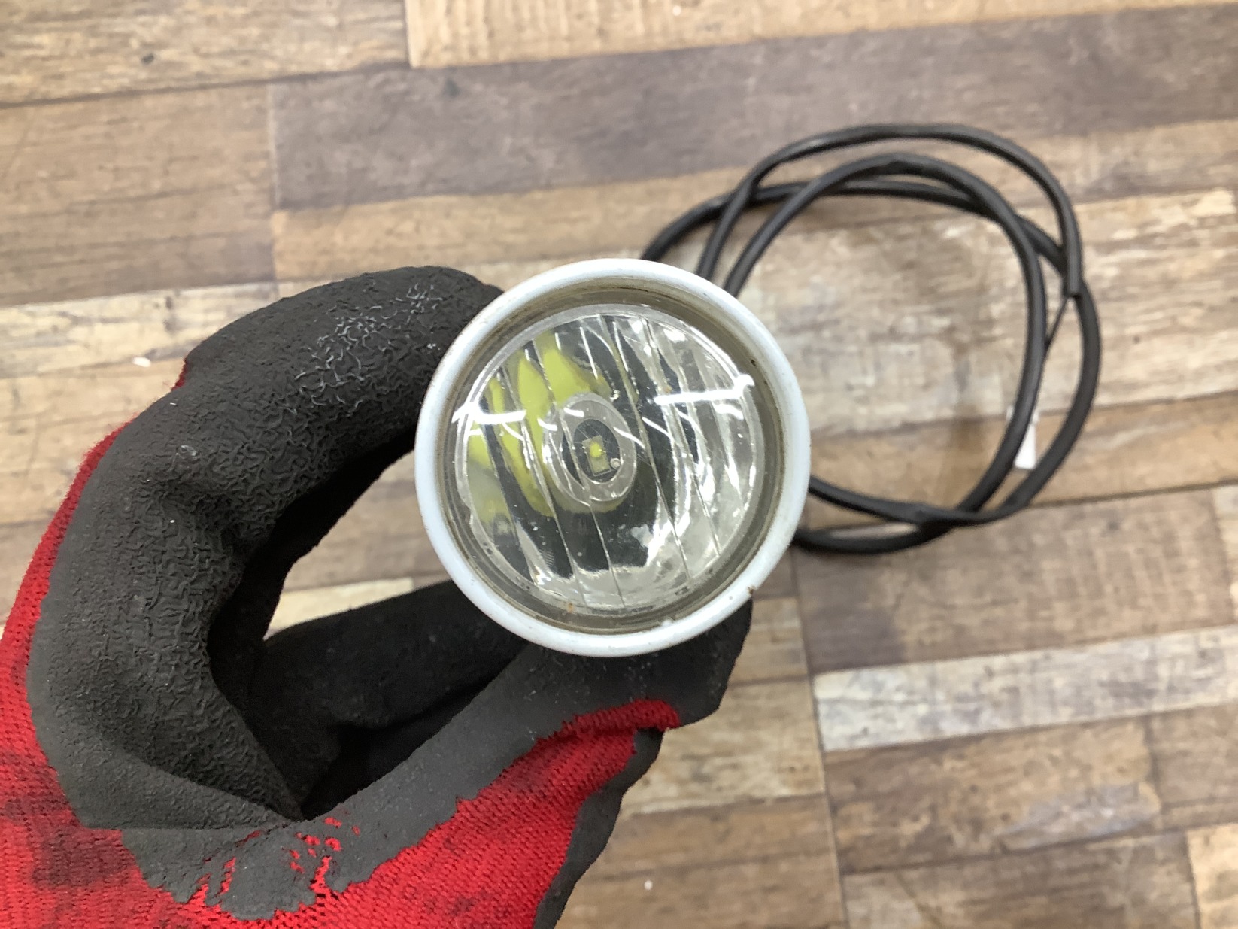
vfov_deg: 45.5
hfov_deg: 58.3
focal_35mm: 31
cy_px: 464
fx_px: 1109
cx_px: 619
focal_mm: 3.3
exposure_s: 1/50
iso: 100
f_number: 2.4
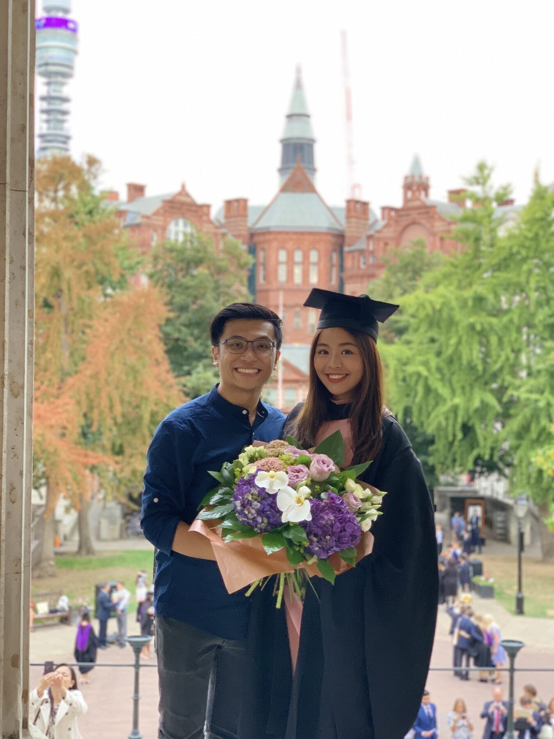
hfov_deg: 28.0
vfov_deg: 36.8
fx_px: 1110
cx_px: 277
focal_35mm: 52
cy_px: 370
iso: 100
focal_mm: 6
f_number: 2.4
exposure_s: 1/122
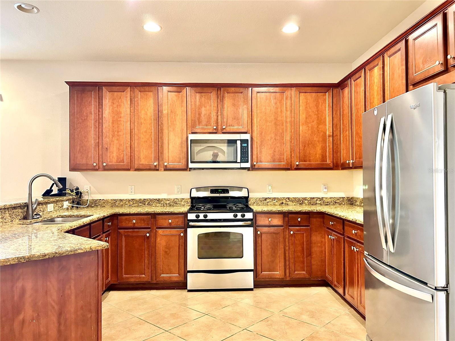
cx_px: 228
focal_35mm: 26
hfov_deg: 67.3
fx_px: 342
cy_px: 170
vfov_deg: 53.1
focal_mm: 5.7
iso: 400
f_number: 1.5
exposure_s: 1/60
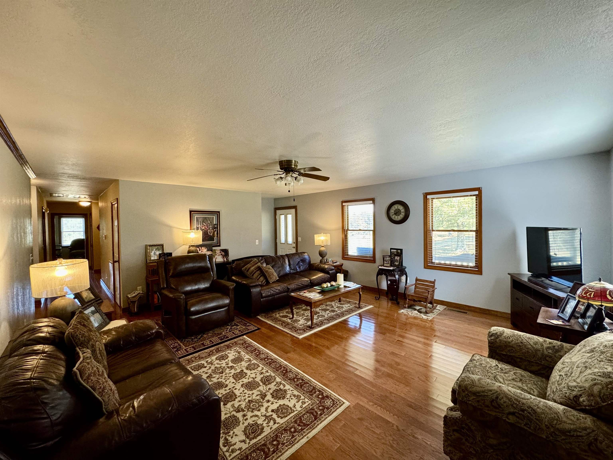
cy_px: 230
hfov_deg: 102.1
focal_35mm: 14
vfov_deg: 85.7
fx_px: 248
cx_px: 306
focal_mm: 2.22
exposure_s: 1/60
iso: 250
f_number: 2.2
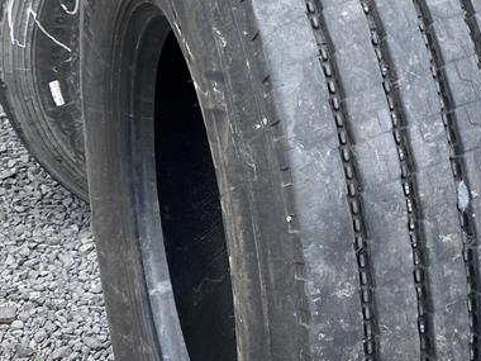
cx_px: 415
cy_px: 213
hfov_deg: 27.0
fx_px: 973
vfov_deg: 21.0
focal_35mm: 70
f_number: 1.8
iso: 32
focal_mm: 4.25
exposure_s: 1/351
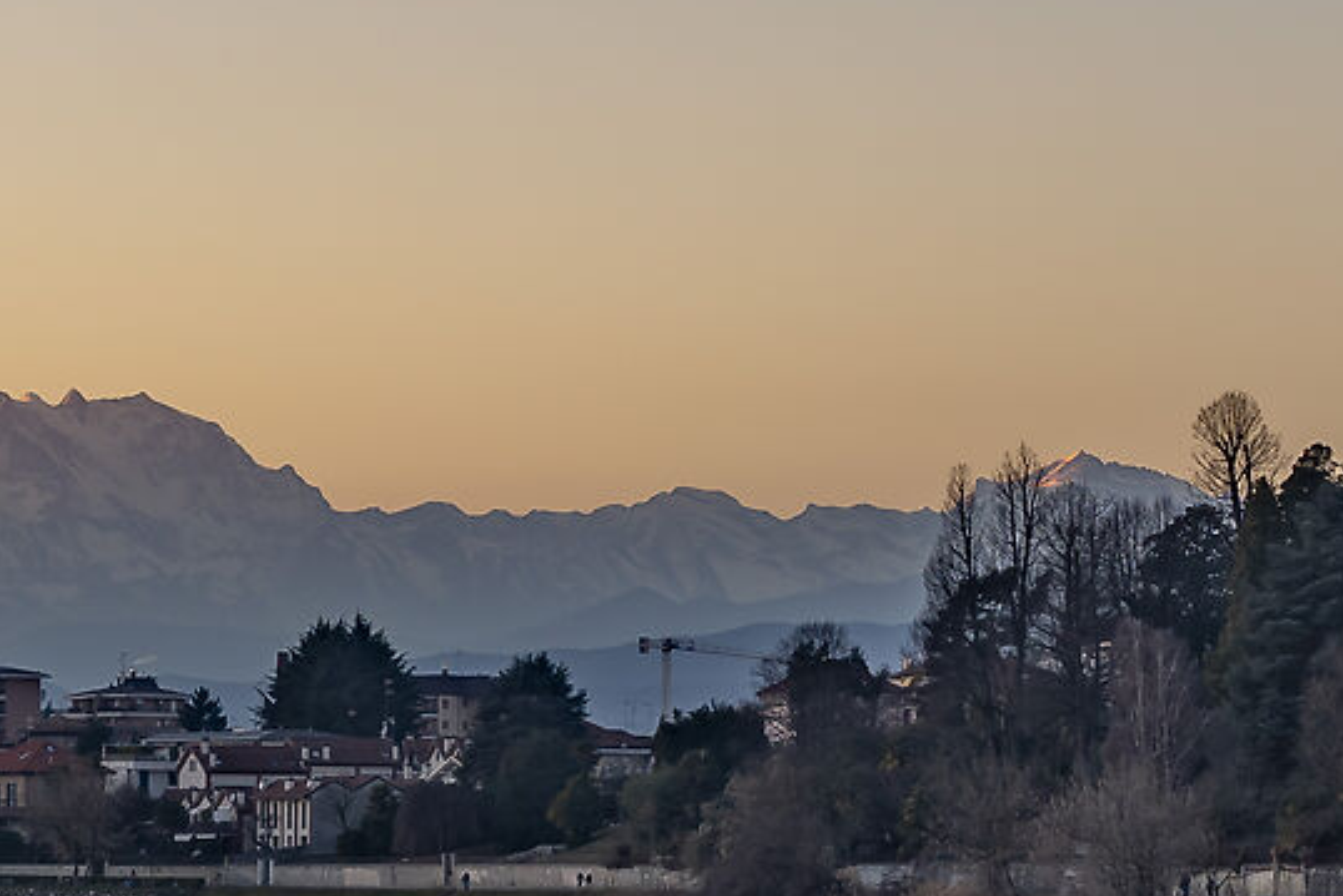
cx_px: 97
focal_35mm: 192
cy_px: 867
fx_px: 7164
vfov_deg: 7.1
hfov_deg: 10.6
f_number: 8
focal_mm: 43
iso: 160
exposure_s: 1/30
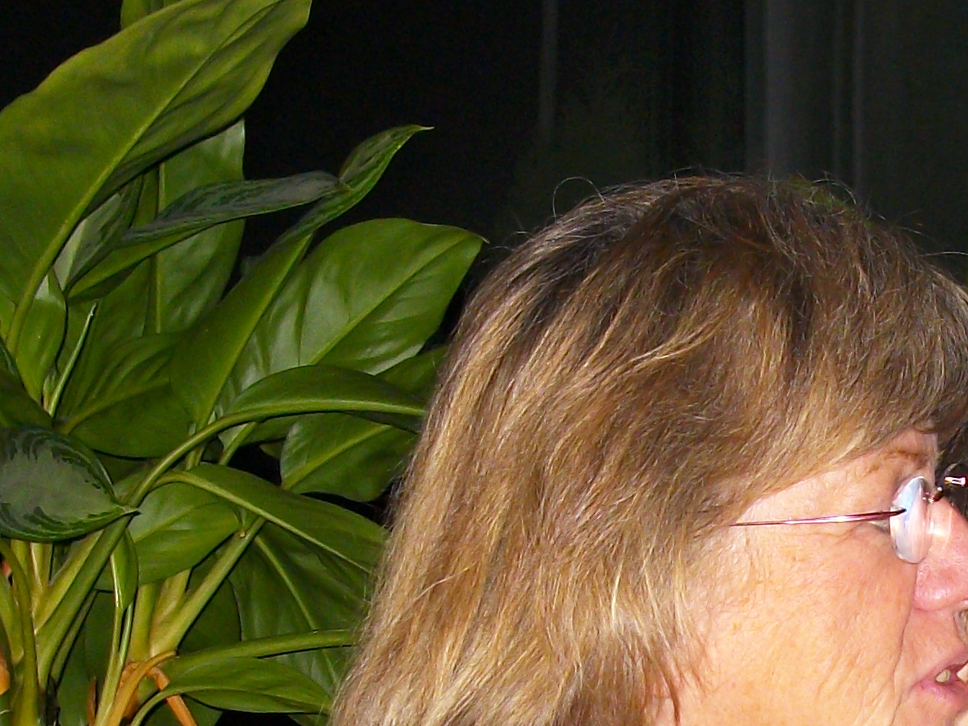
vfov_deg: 12.7
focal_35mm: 115
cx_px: 888
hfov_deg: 16.9
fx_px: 3216
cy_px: 784
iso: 128
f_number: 2.9
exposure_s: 1/40
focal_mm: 5.7
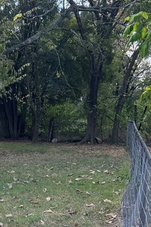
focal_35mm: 97
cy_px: 160
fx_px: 611
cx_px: -106
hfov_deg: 13.0
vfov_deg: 20.9
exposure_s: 1/510
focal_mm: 5.96
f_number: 1.6
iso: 50
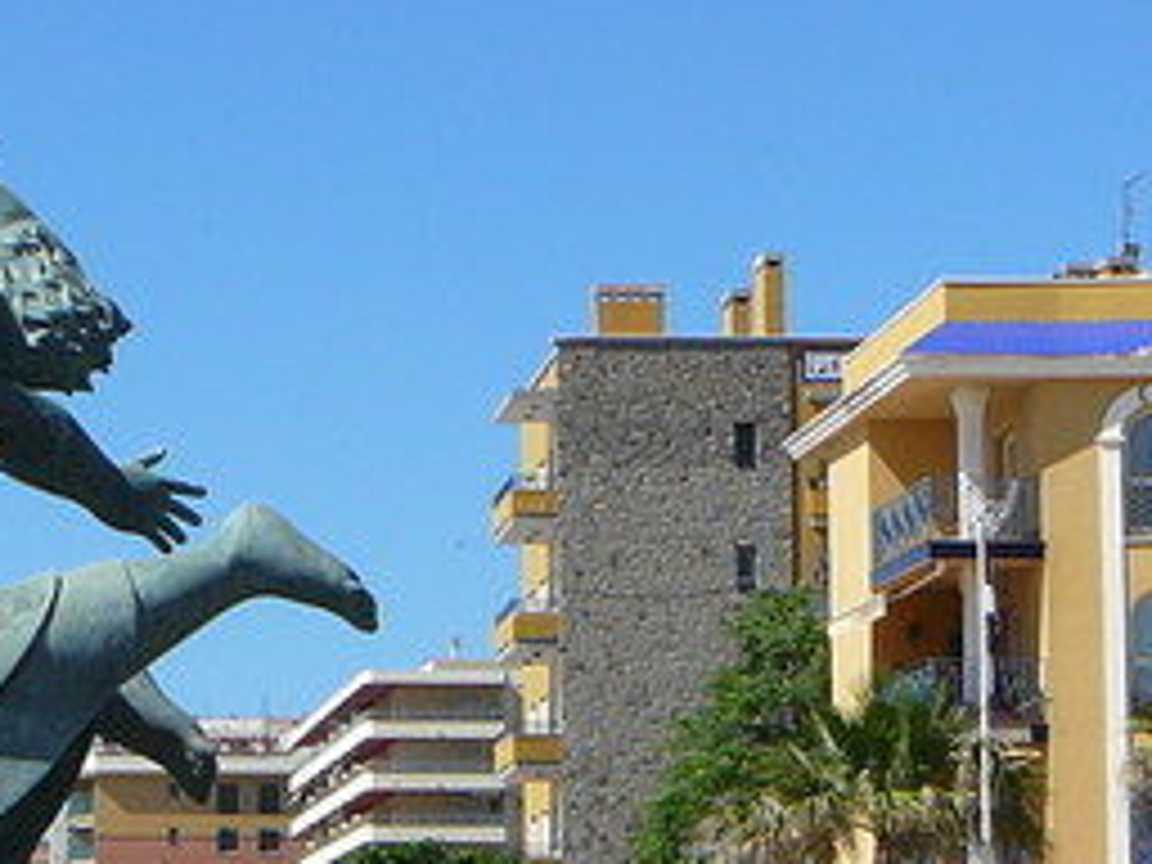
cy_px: 536
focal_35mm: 143
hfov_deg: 13.6
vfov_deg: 10.4
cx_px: -45
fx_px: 4759
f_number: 5.6
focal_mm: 7.3
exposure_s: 1/500
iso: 80
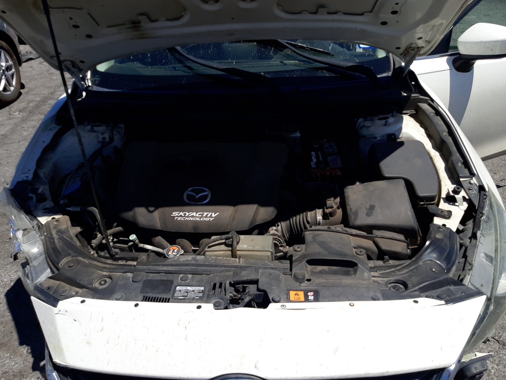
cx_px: 251
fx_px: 395
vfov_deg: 51.4
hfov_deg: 65.3
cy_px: 190
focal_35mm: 27
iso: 40
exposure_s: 1/5000
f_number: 1.7
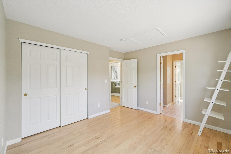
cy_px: 77
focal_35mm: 15
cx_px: 116
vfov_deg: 77.3
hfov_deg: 100.4
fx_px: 96
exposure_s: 1/13
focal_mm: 10
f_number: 8
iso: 800
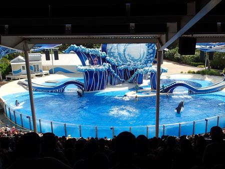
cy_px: 84
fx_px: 195
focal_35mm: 30
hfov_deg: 59.9
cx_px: 112
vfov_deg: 46.8
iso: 200
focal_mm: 5.5
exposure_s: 1/2000
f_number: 3.2
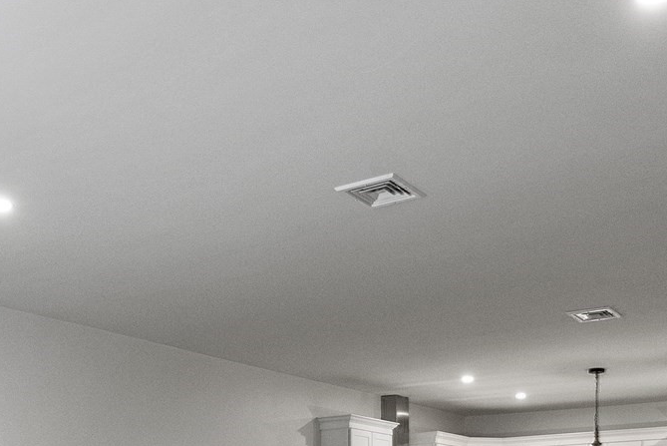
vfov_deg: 23.6
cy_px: 573
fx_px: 942
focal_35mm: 51
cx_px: 291
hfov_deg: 38.9
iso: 1000
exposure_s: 1/100
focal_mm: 16.6
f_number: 5.6
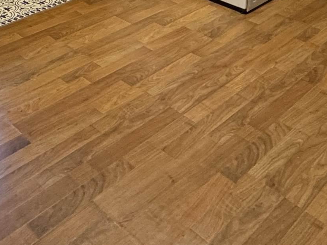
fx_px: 491
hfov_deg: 36.7
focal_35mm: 52
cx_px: 129
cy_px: -141
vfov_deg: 22.1
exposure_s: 1/60
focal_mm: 2.22
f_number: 2.2
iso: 500
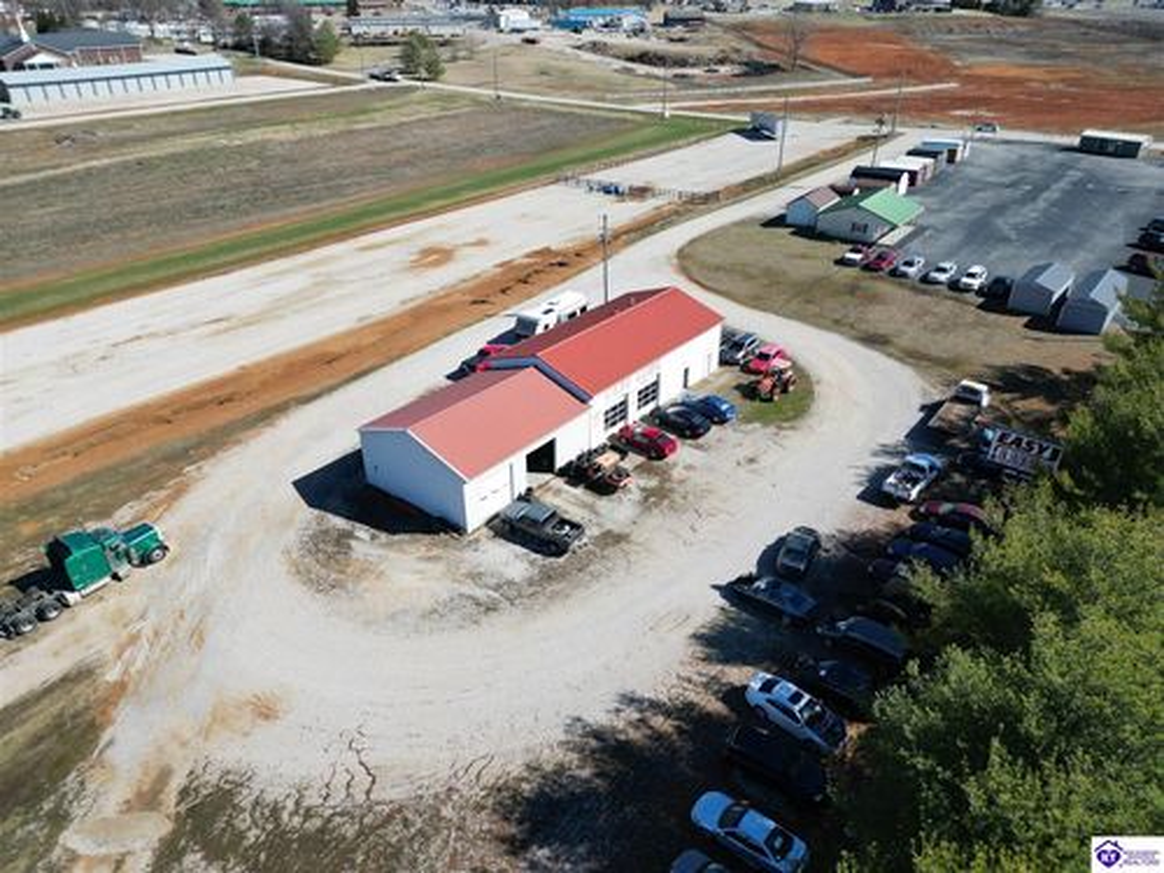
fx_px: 807
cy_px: 436
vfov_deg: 56.8
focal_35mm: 24
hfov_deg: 71.6
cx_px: 582
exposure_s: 1/2500
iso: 120
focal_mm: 6.72
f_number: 1.7
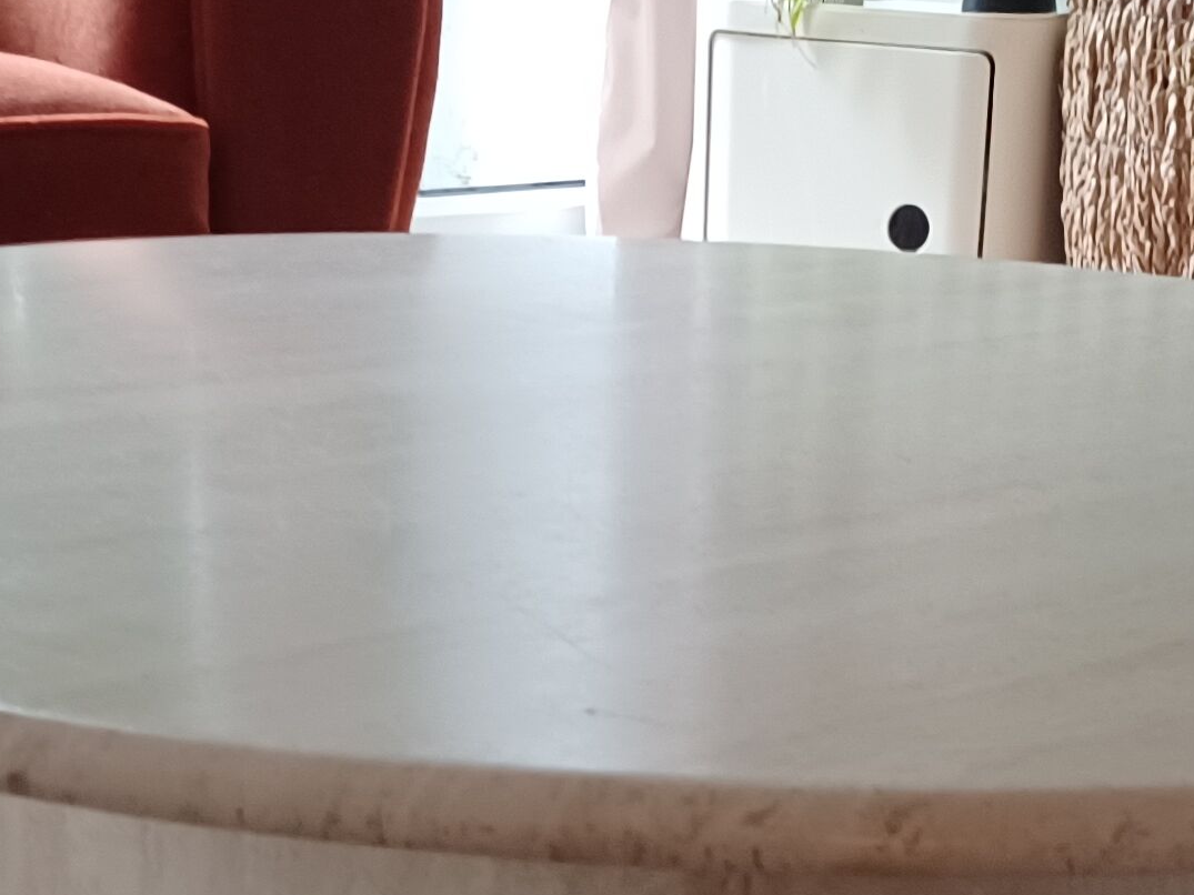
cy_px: 1245
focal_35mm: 93
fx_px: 3207
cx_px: 729
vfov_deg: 15.0
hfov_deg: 21.1
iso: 320
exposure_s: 1/25
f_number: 1.8
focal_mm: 4.6
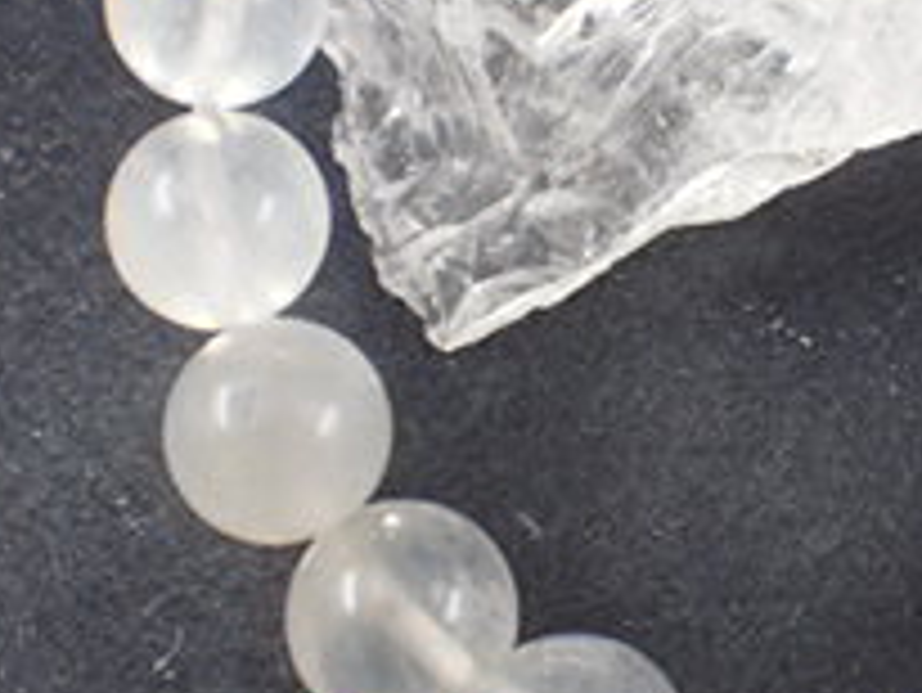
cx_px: 724
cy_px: 148
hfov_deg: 19.4
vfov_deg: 14.7
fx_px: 2665
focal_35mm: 100
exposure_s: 1/250
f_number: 2.4
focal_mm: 5.87
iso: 100
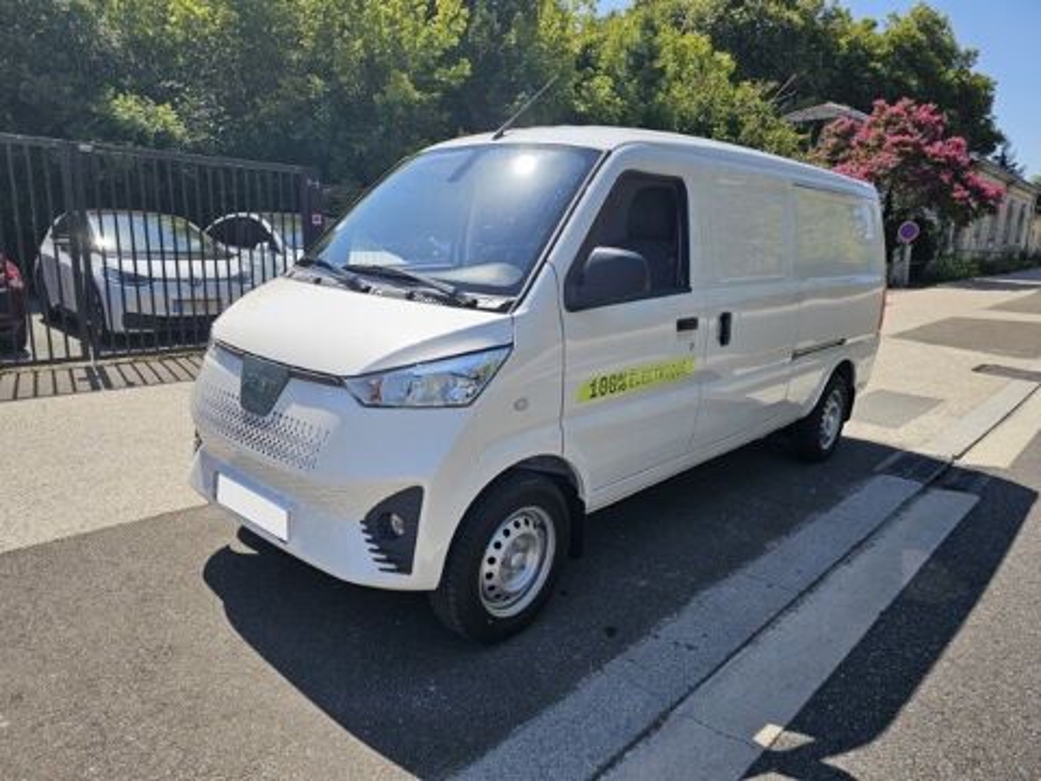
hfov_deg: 73.9
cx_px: 520
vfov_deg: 58.9
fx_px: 692
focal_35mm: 23
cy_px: 390
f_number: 1.7
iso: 10
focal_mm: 6.3
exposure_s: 1/777
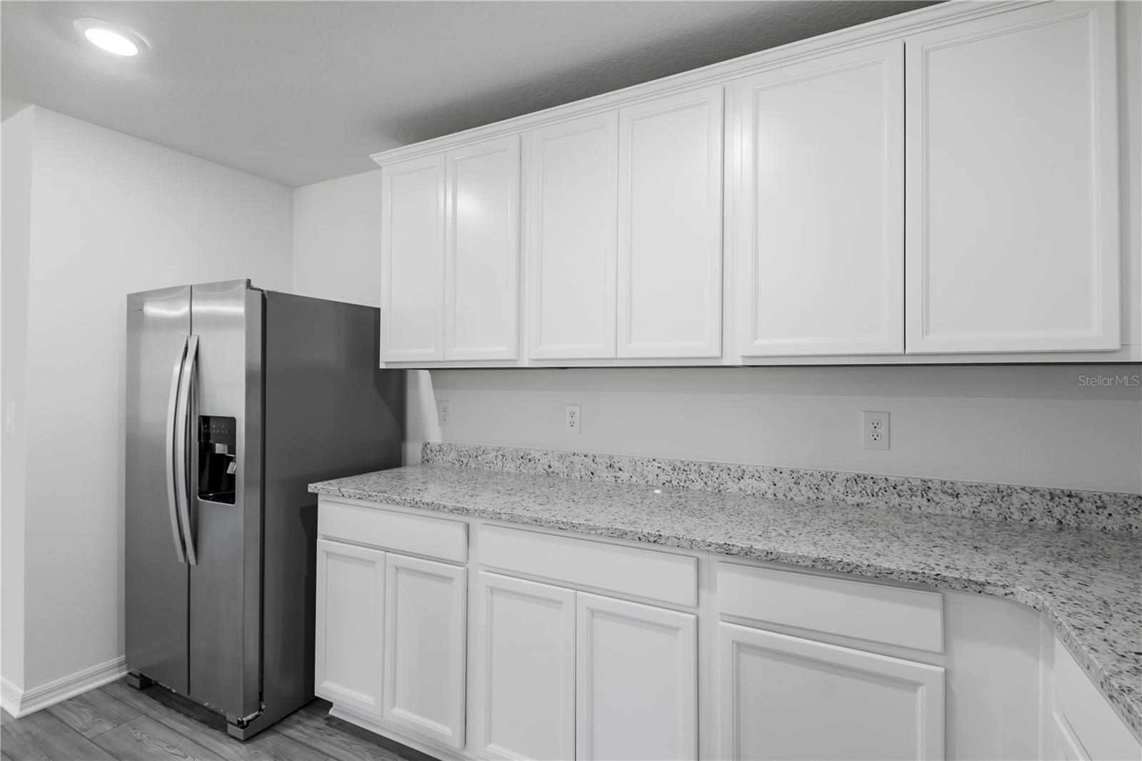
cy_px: 380
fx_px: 761
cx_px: 571
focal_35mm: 24
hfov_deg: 73.8
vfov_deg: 53.1
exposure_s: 1/25
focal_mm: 16
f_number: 8
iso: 100
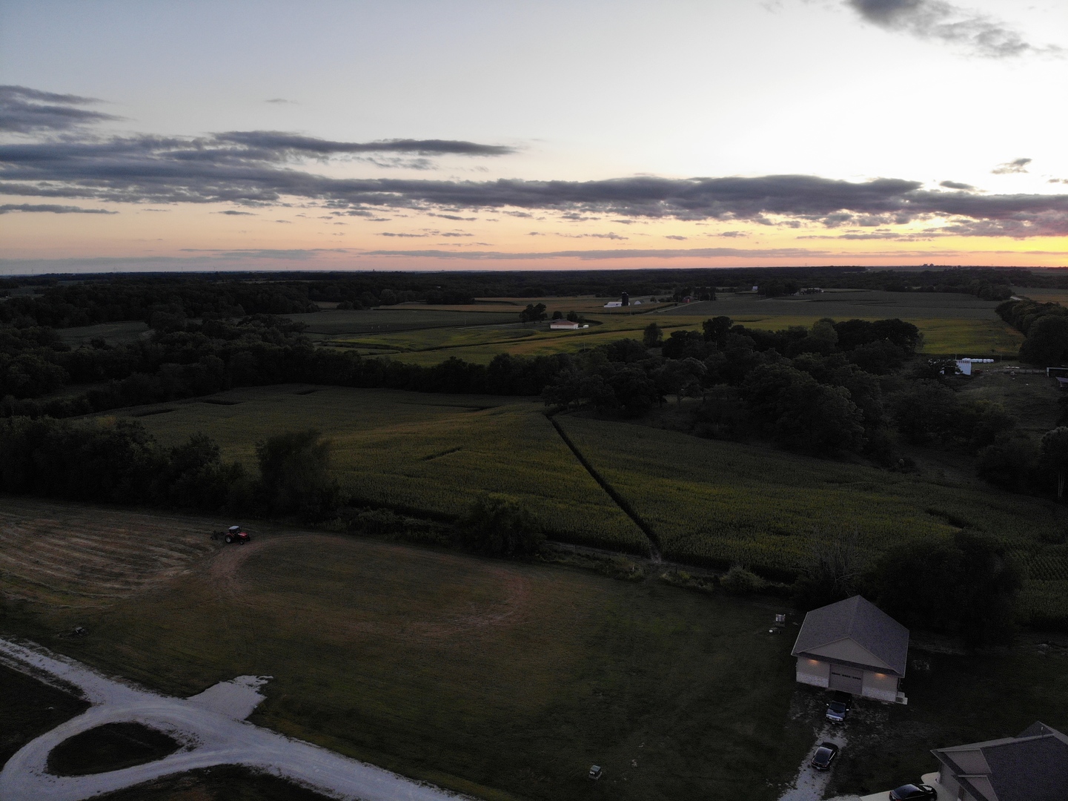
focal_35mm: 24
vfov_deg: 56.8
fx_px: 740
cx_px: 534
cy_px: 400
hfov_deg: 71.6
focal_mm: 4.5
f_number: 2.8
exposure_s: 1/61.6
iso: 100
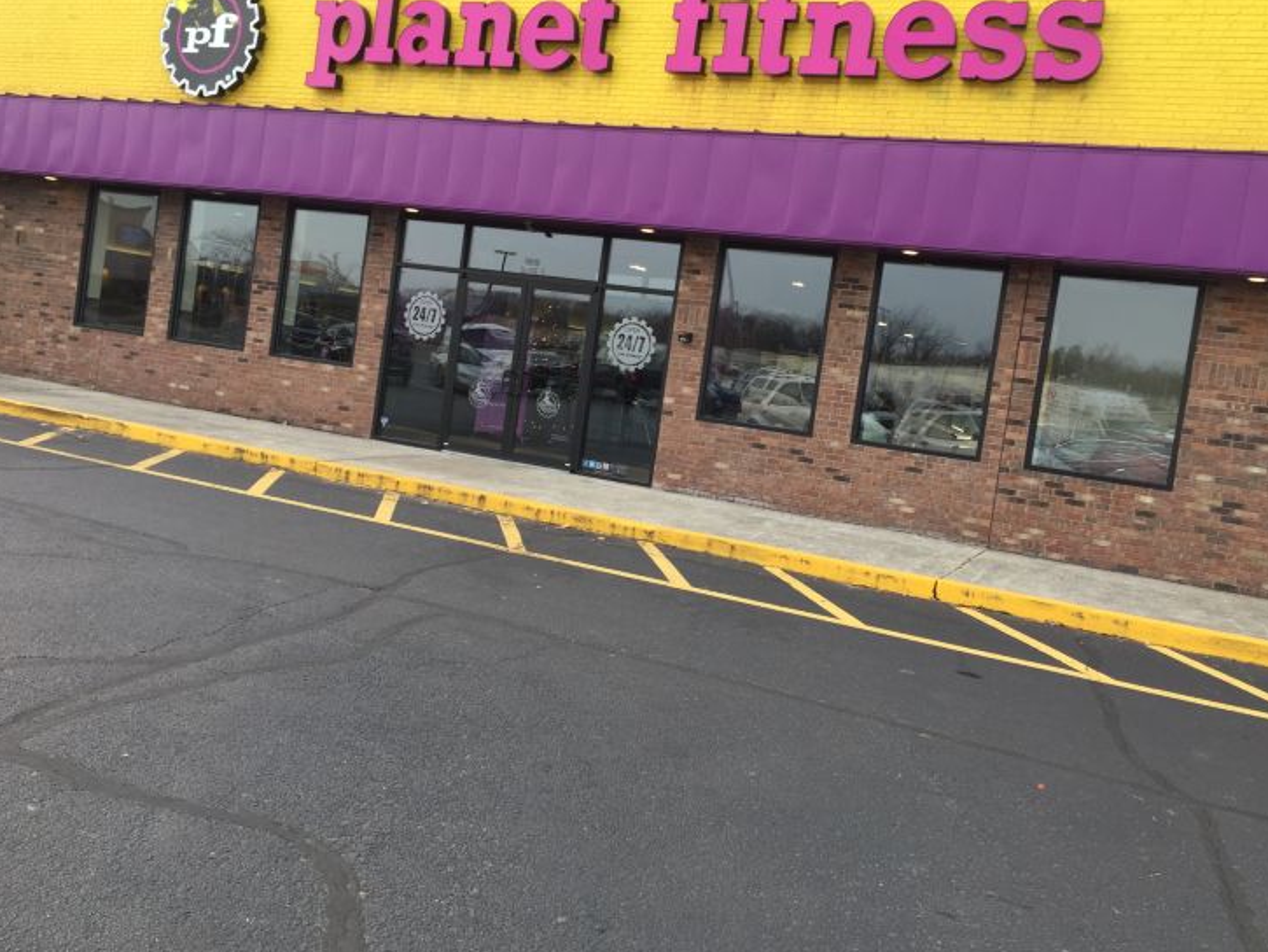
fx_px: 1172
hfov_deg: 56.7
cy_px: 441
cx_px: 691
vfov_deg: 44.1
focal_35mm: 32
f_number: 2.2
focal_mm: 4.15
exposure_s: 1/191
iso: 32
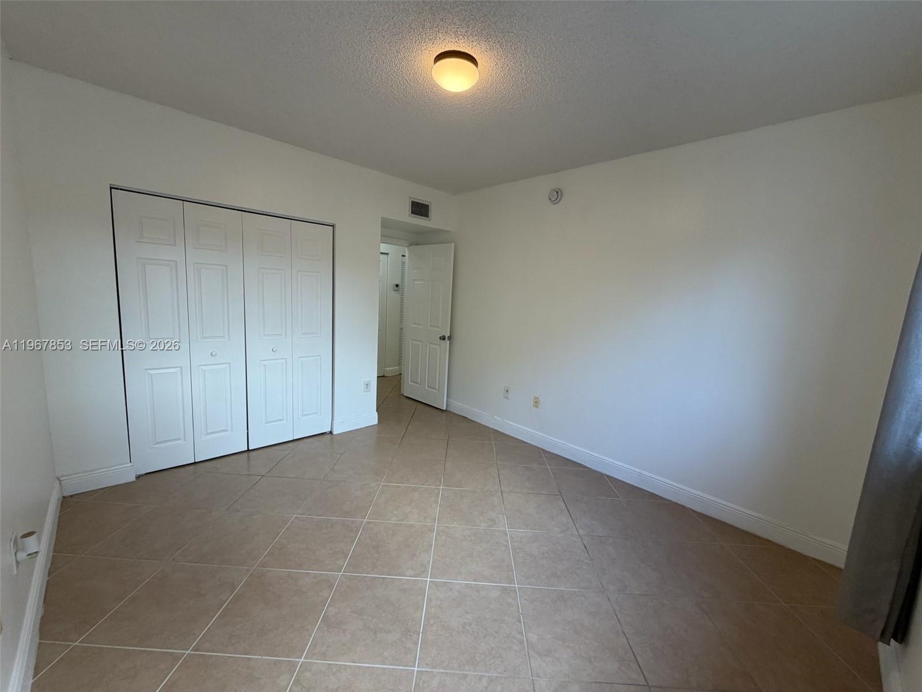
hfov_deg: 102.1
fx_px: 373
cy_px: 346
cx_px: 461
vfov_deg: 85.7
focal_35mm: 14
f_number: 2.2
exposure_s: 1/120
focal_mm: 2.22
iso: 125
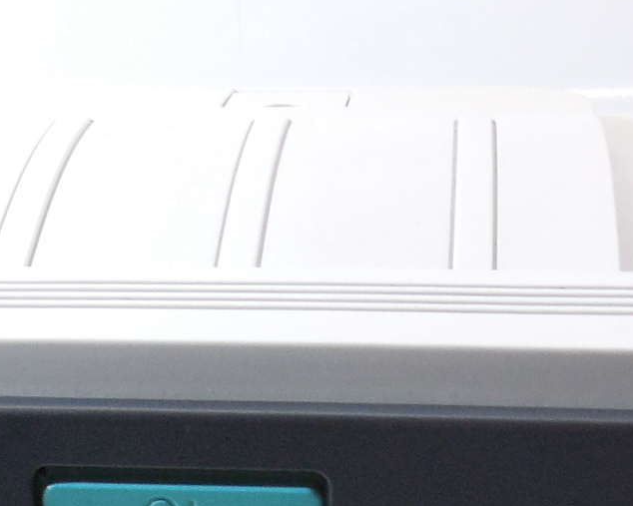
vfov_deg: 15.6
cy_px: 760
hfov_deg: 20.9
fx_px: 1705
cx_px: 199
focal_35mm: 91
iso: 280
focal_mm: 4.6
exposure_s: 1/30
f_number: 3.5
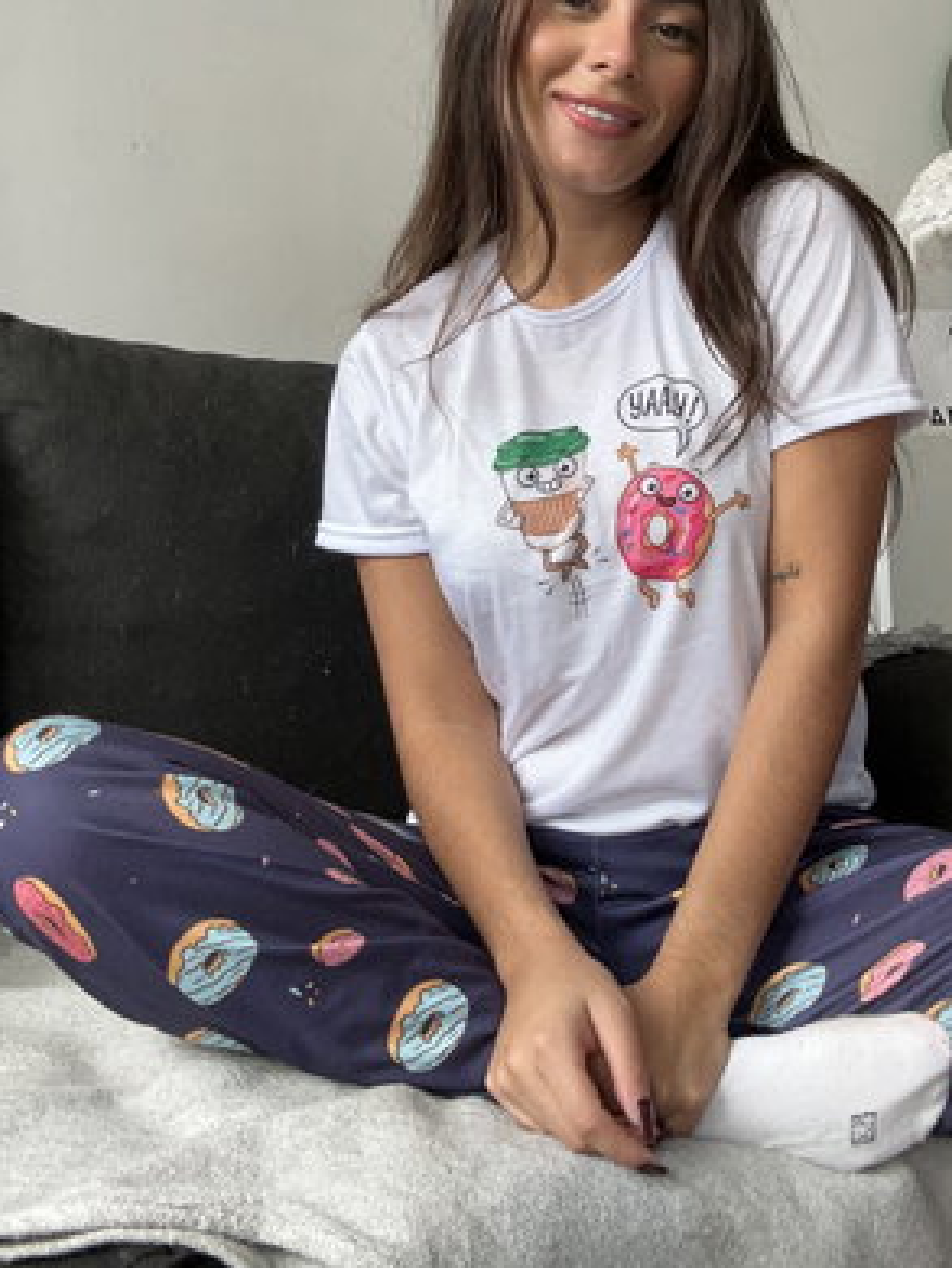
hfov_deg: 35.0
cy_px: 424
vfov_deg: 45.1
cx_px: 591
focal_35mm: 41
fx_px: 1502
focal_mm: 2.69
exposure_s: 1/60
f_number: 1.9
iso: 125
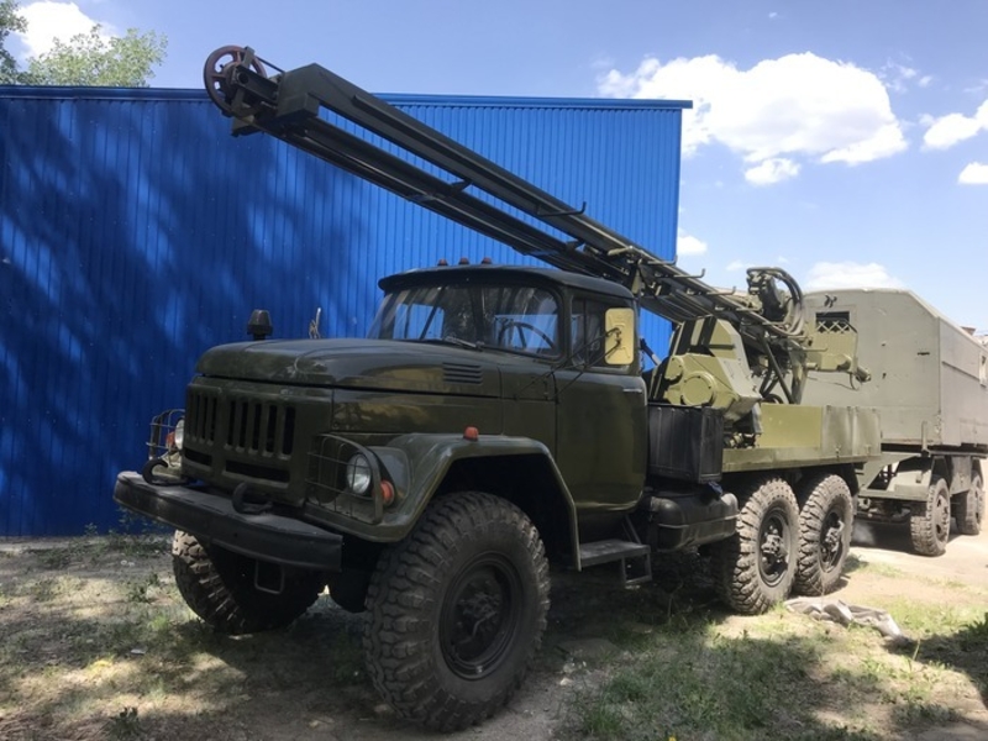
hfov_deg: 63.4
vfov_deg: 49.7
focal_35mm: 28
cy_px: 370
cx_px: 494
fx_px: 799
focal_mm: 3.99
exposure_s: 1/967
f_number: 1.8
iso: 20
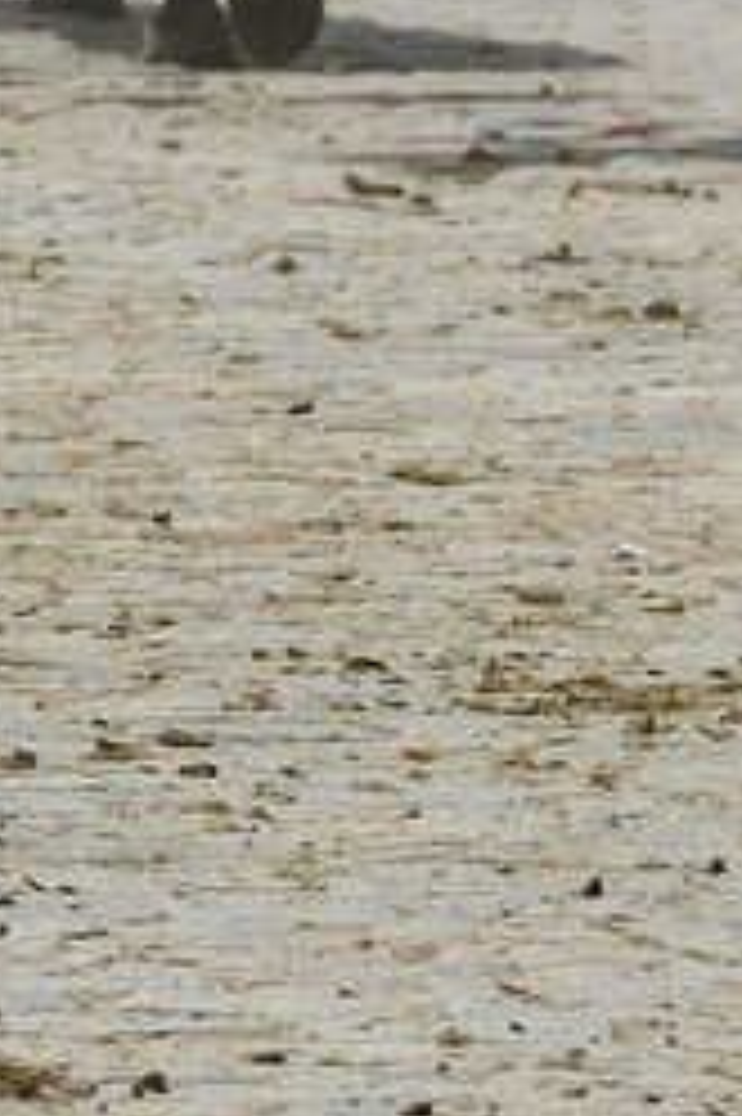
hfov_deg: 1.1
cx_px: -2195
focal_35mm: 1192
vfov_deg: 1.7
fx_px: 36901
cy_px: -590
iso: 400
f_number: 11
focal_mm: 185
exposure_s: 1/500
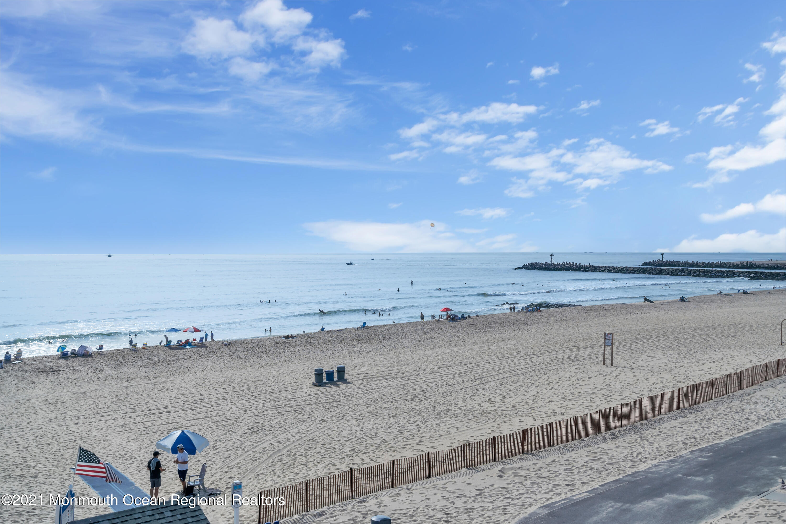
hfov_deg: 54.4
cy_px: 262
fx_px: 764
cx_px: 393
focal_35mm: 35
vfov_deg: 37.9
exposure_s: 1/800
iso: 100
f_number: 8
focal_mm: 35
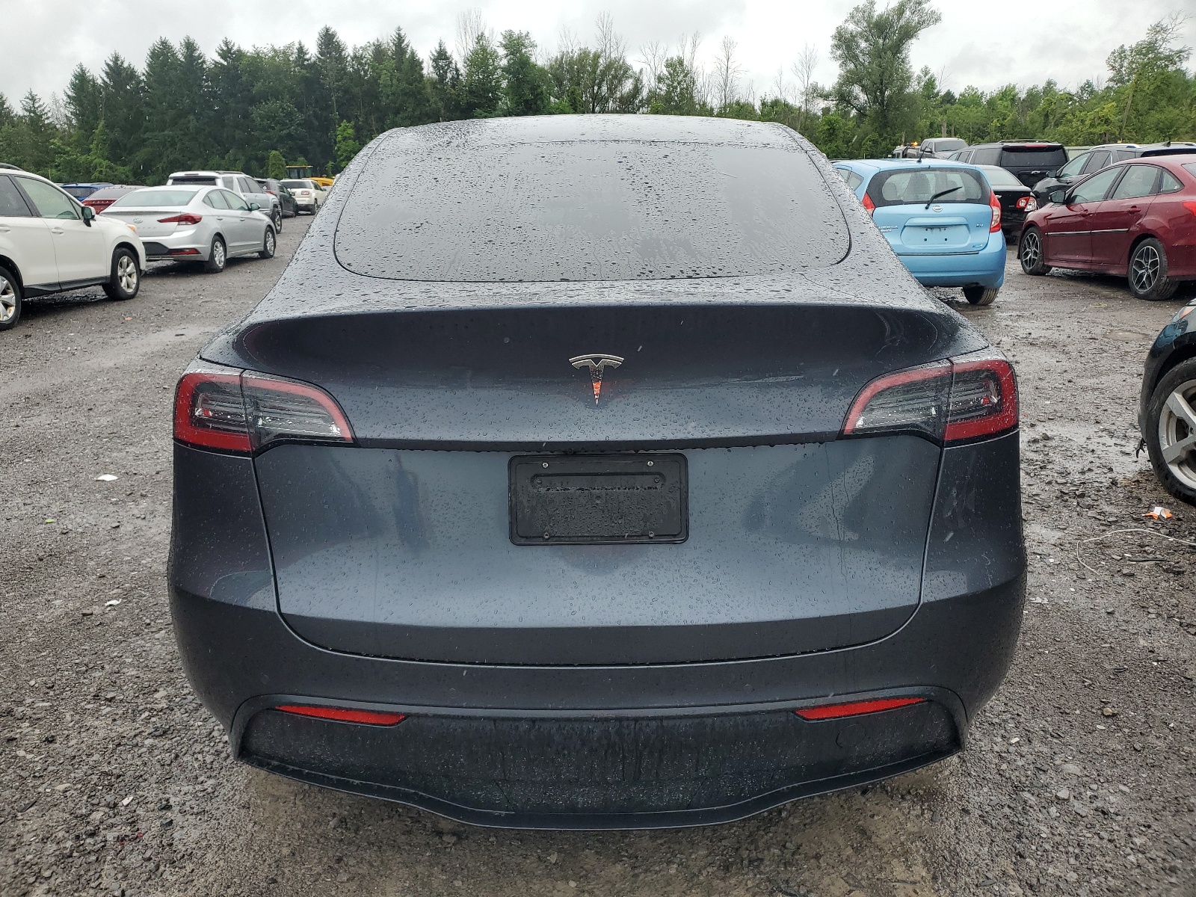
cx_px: 598
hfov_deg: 67.3
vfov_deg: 53.1
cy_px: 448
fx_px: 898
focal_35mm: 26
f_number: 1.5
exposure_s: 1/909
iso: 50
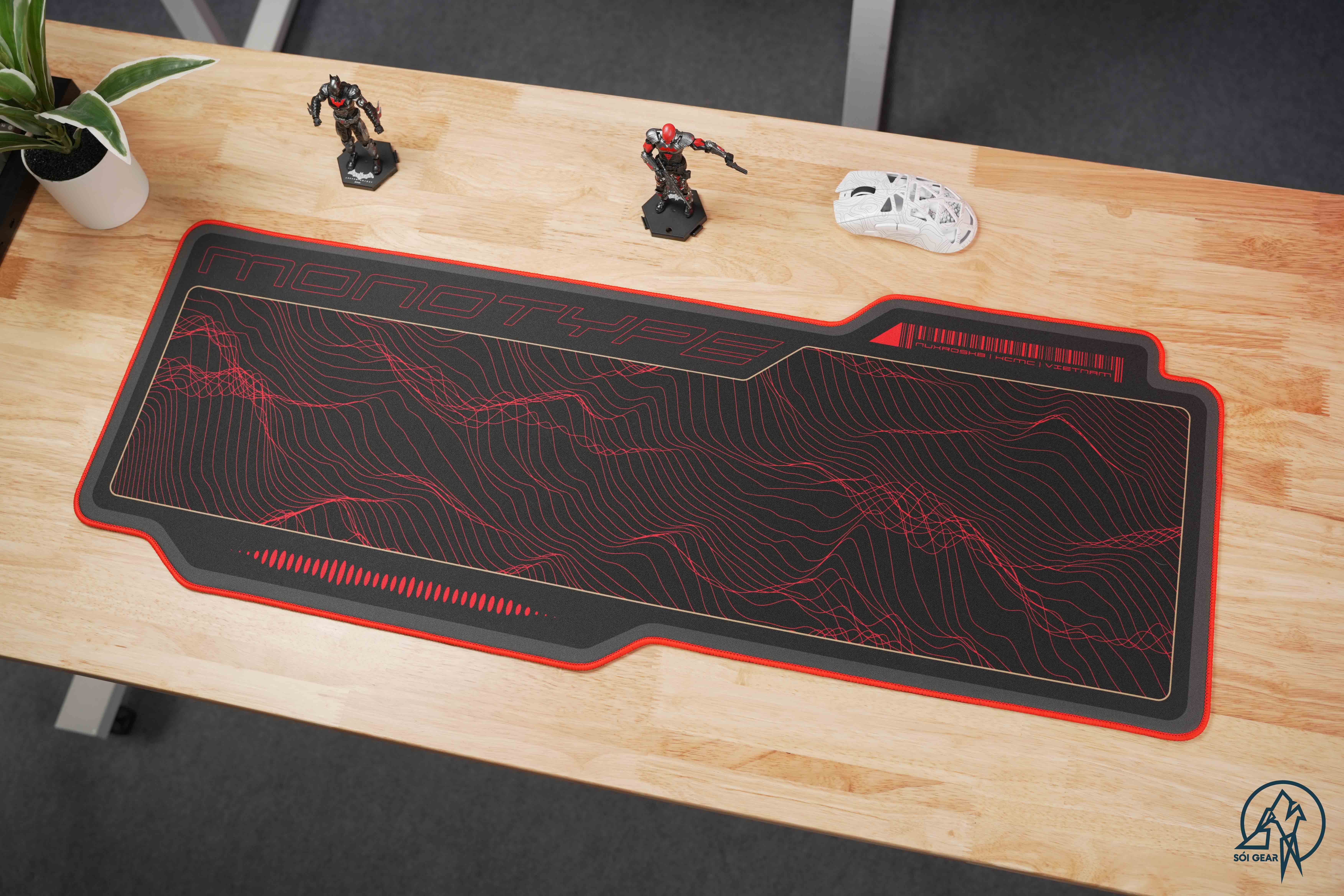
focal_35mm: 34
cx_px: 672
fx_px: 1288
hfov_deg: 55.1
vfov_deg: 38.4
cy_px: 448
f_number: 4.5
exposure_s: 1/80
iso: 320
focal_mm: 34.5
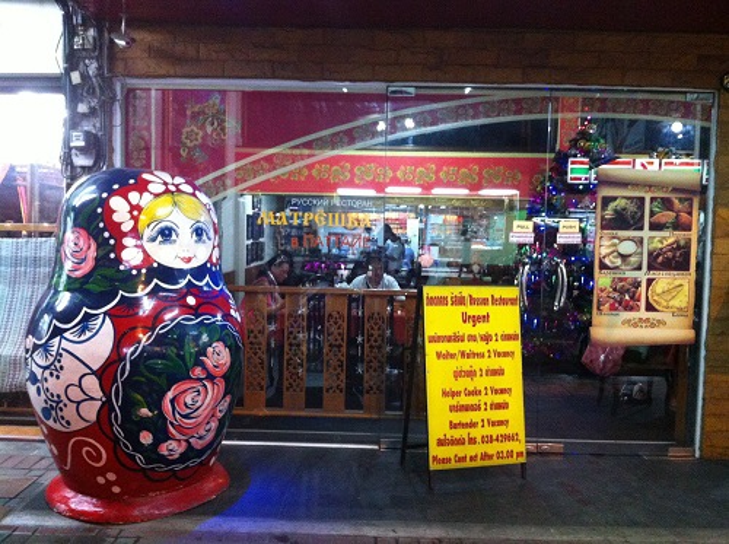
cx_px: 364
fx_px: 736
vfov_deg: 40.6
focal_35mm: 35
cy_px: 272
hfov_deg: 52.7
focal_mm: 3.85
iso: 640
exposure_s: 1/15
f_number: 2.8
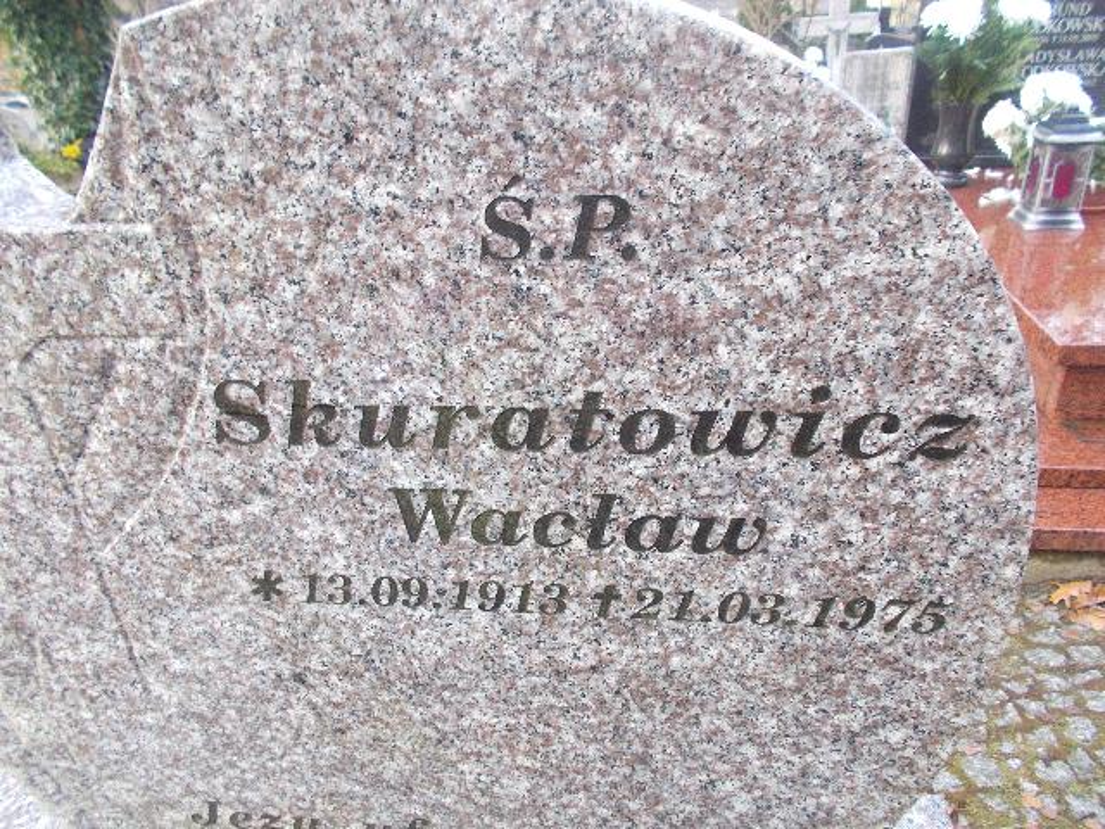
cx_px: 552
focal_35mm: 26
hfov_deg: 67.3
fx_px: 830
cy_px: 414
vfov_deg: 53.1
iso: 100
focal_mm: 4.6
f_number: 3.2
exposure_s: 1/25
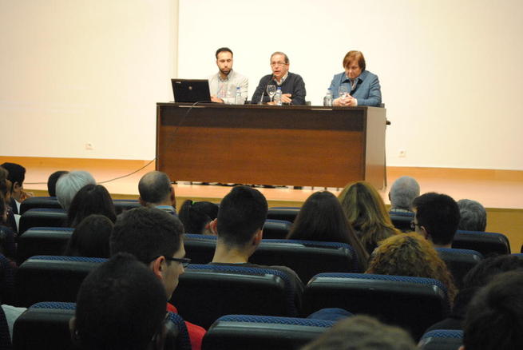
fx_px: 1200
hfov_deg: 24.6
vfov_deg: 16.6
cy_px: 175
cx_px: 262
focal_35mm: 82
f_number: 5.6
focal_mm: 55
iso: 1600
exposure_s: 1/25
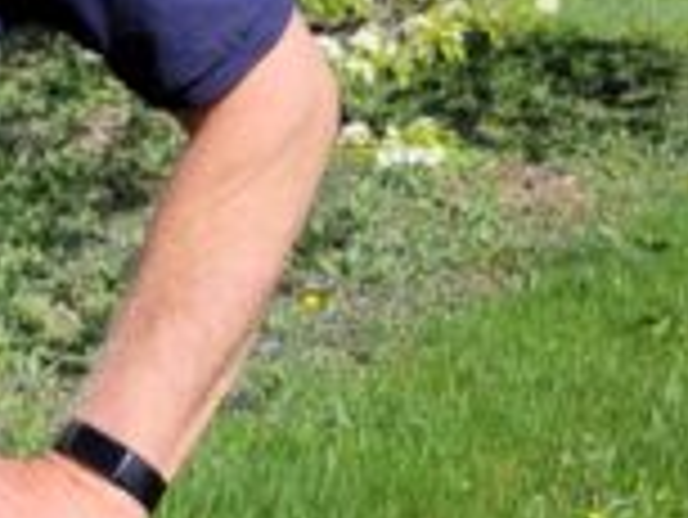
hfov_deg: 14.4
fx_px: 2347
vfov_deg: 12.3
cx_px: -598
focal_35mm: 118
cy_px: -90
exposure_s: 1/2151
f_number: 1.8
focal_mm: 5.4
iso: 40
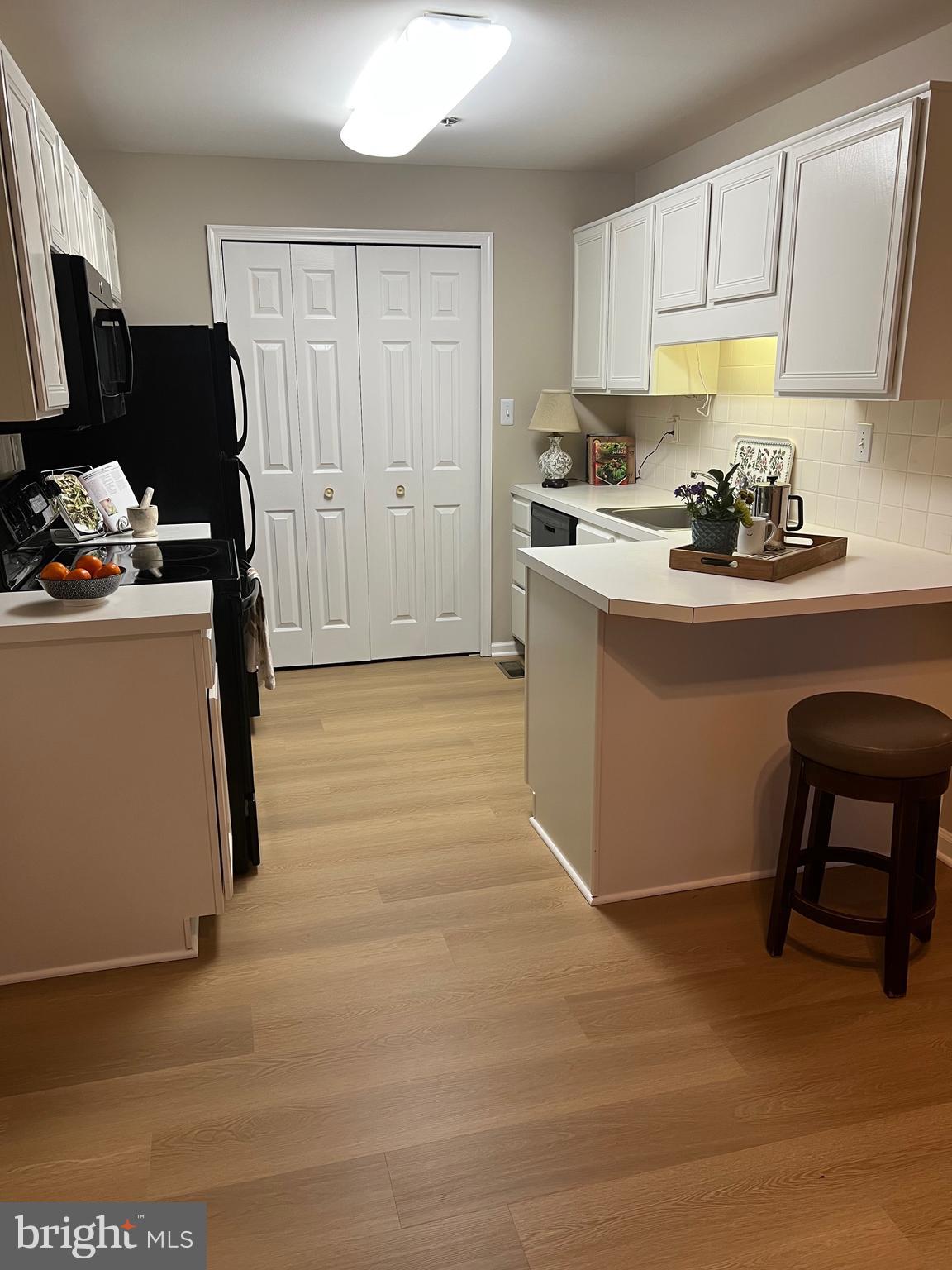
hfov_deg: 53.1
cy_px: 635
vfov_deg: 67.3
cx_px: 476
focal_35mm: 26
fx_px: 953
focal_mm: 5.7
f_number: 1.5
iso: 80
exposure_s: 1/60
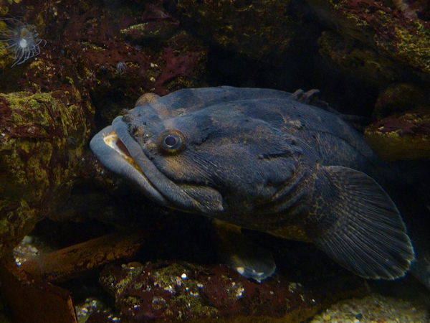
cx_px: 215
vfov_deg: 24.0
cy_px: 162
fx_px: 758
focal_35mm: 61
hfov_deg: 31.7
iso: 400
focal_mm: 11
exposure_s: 1/15
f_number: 3.3
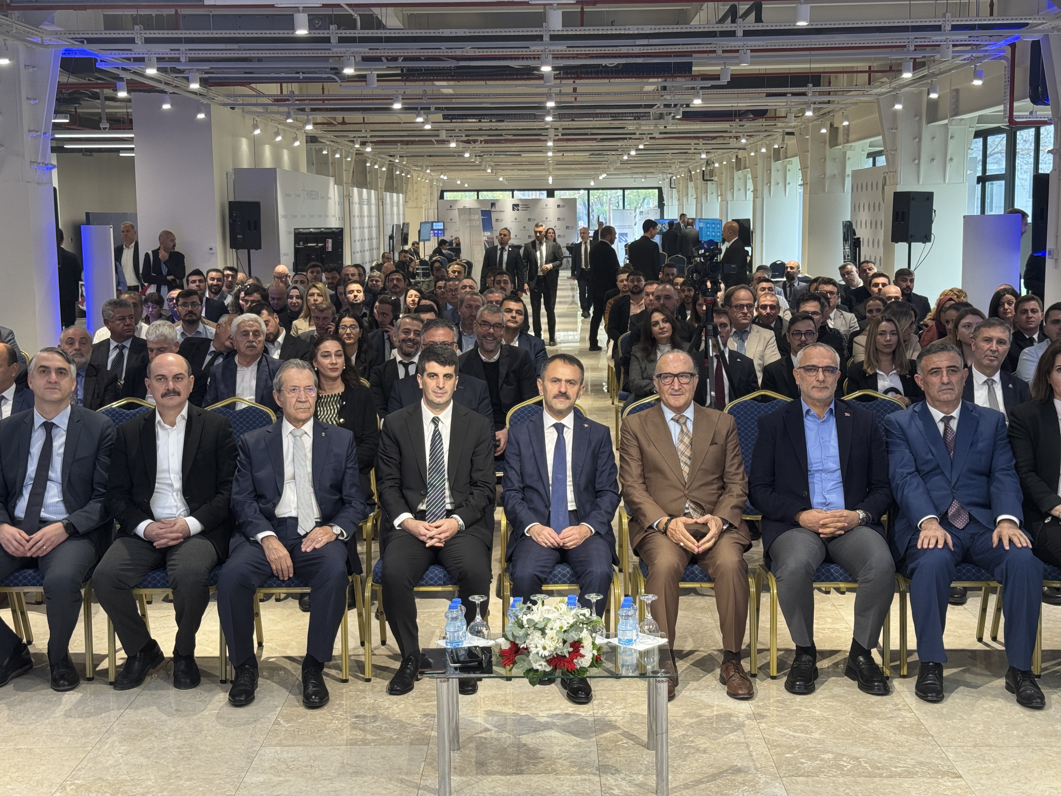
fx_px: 1471
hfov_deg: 39.7
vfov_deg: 30.3
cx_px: 530
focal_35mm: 48
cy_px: 398
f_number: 1.78
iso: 100
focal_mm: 6.76
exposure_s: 1/74
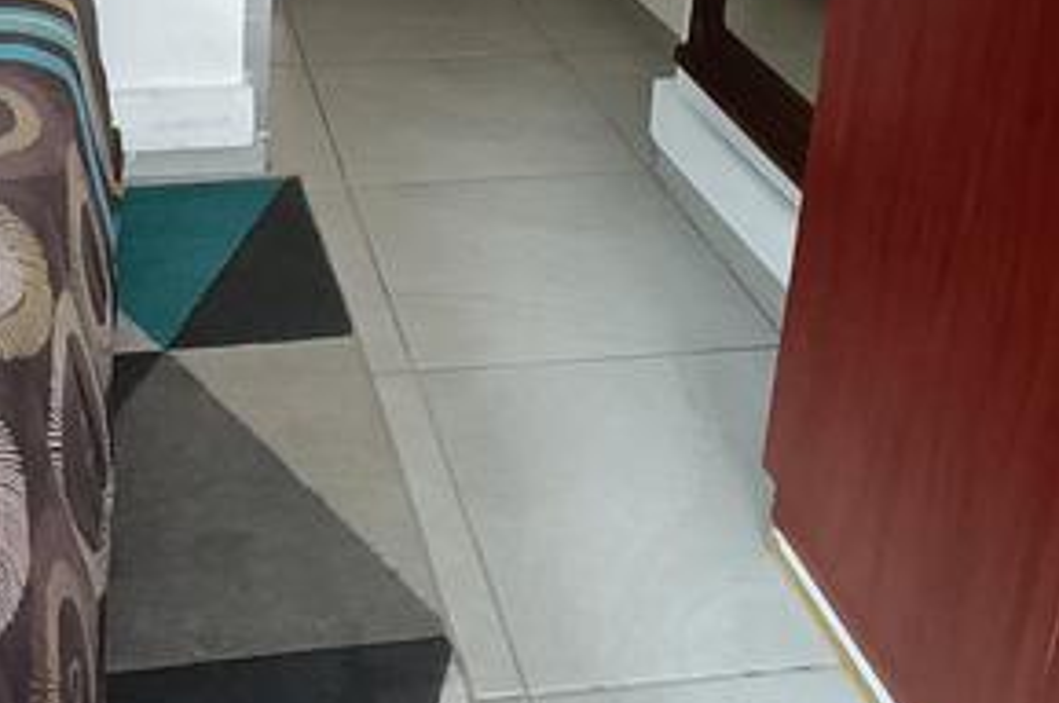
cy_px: -73
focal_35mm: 49
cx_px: 311
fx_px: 1440
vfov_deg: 25.4
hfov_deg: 39.6
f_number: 2.2
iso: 680
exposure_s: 1/50
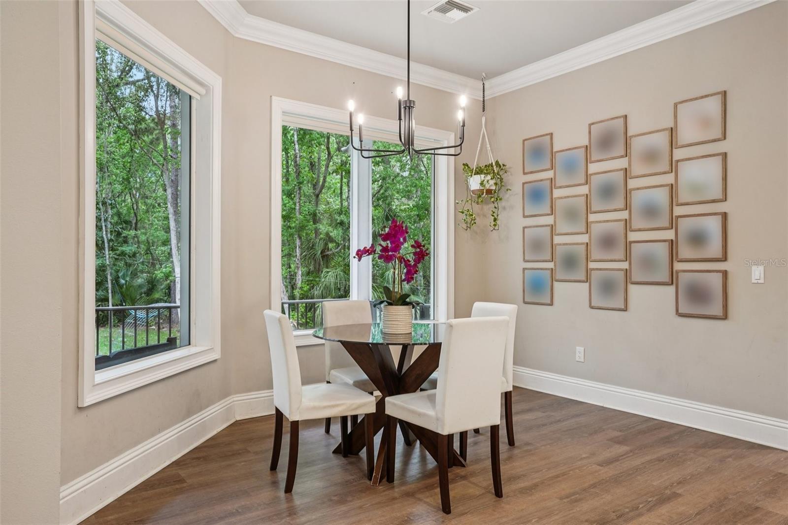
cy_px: 262
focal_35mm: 24
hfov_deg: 73.8
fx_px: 525
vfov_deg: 53.1
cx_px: 394
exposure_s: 1/13
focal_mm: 24
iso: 400
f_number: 9
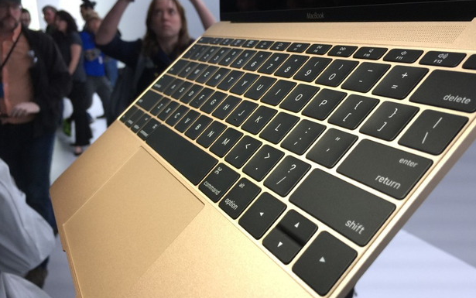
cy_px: 141
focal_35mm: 32
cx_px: 240
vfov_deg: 39.5
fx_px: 415
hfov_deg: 59.6
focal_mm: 4.15
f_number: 2.2
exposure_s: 1/30
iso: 40
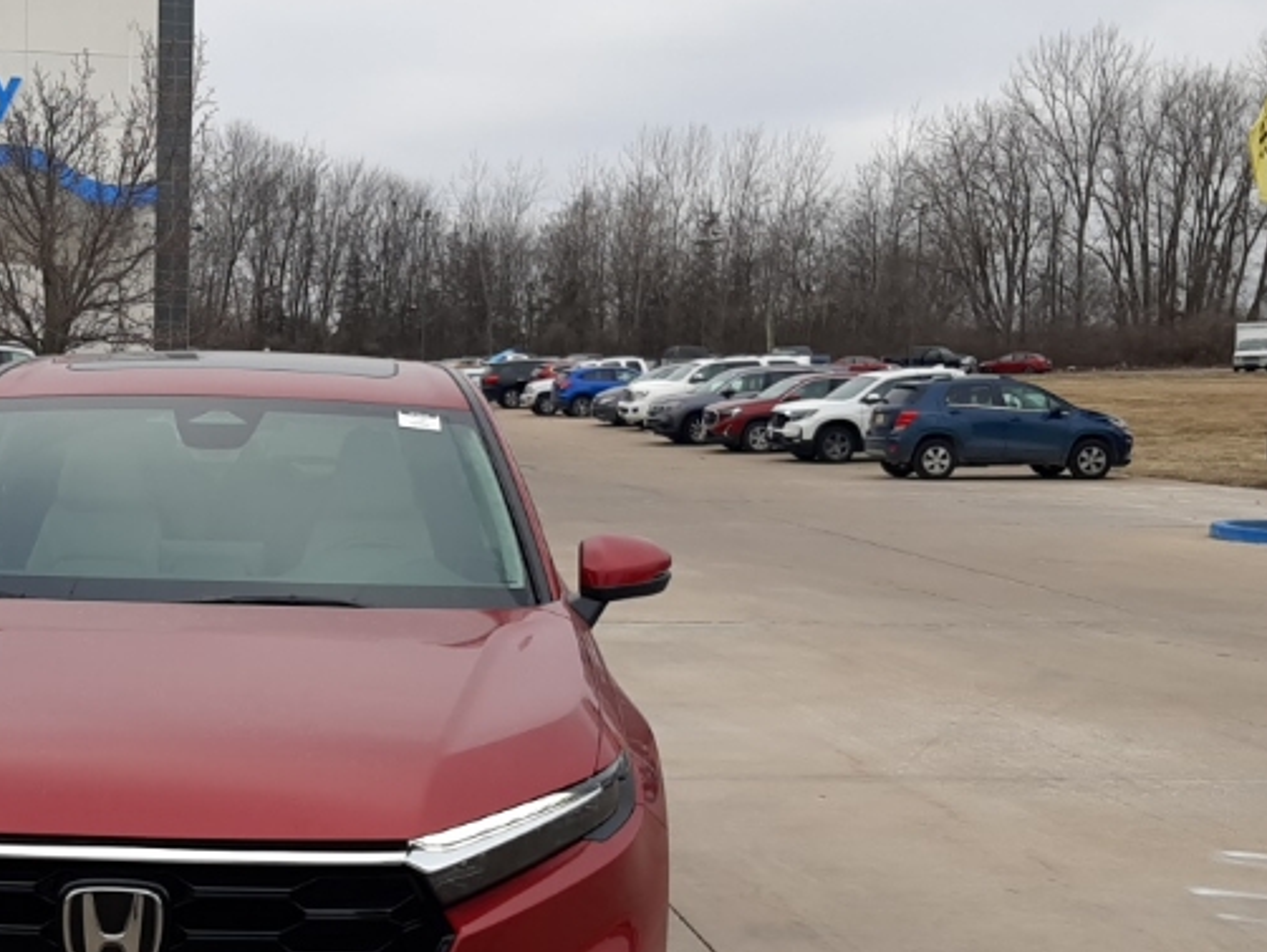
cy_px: 631
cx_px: 290
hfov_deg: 35.2
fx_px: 1941
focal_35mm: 53
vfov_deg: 27.4
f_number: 1.7
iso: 40
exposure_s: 1/949
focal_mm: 3.93
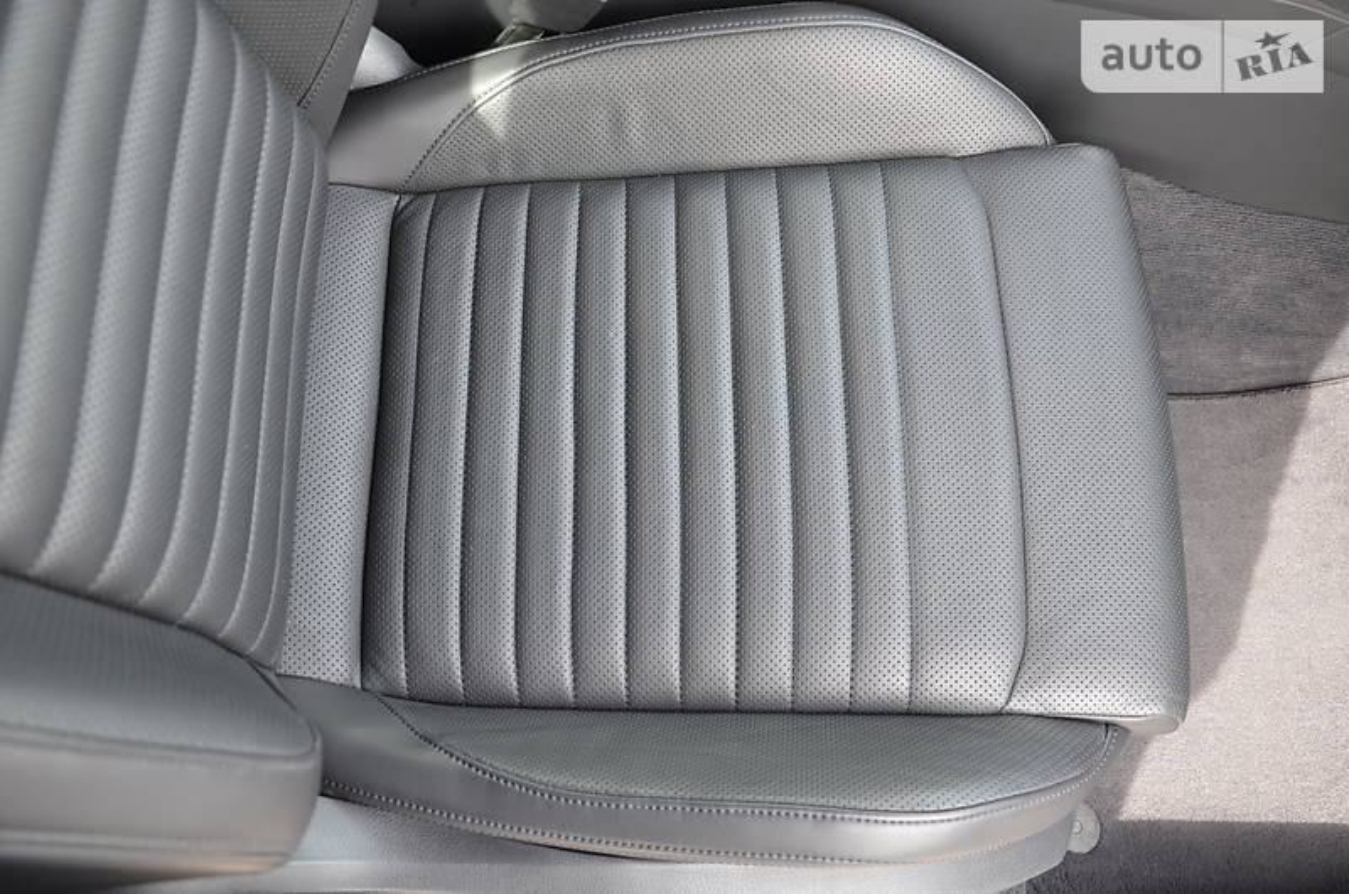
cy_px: 447
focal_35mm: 33
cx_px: 674
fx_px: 1234
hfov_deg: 57.3
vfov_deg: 39.8
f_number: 4
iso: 400
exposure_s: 1/60
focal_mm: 22
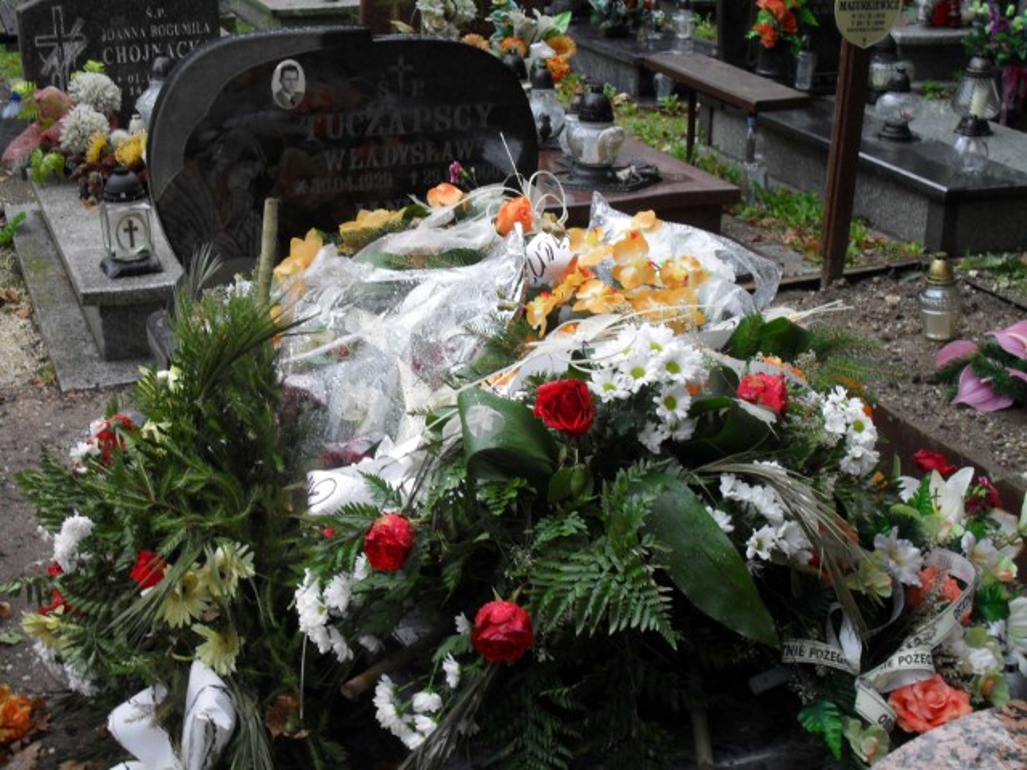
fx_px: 1454
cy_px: 385
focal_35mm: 49
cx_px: 514
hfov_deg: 38.9
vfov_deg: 29.7
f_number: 3.9
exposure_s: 1/60
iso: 100
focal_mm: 8.7
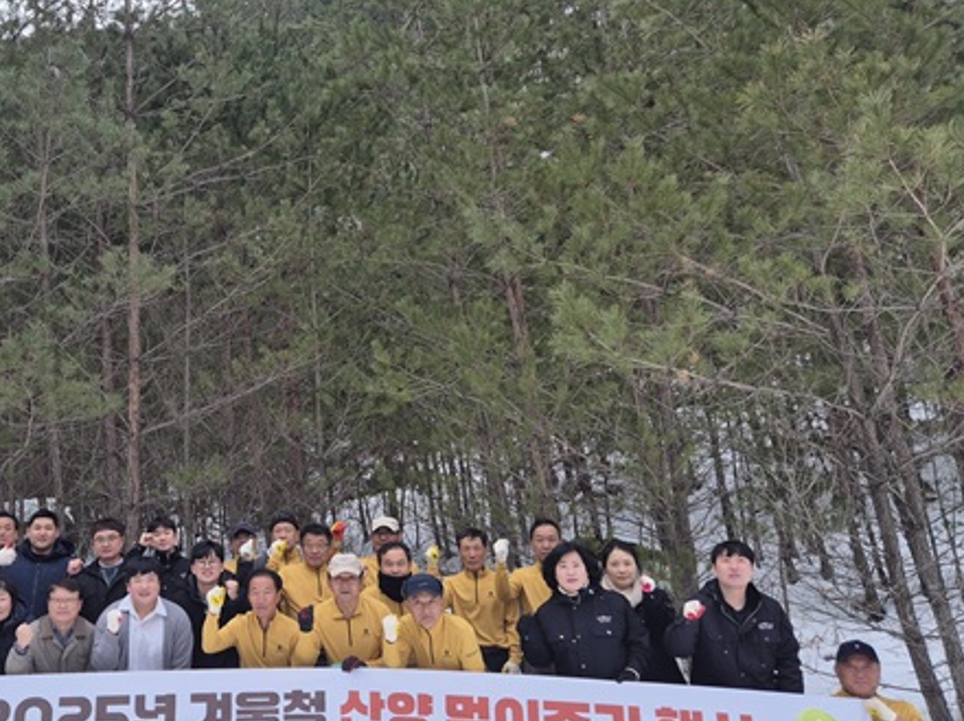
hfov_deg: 52.7
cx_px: 302
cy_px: 433
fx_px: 946
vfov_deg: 41.5
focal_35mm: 34
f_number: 1.8
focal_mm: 5.4
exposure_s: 1/678
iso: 25
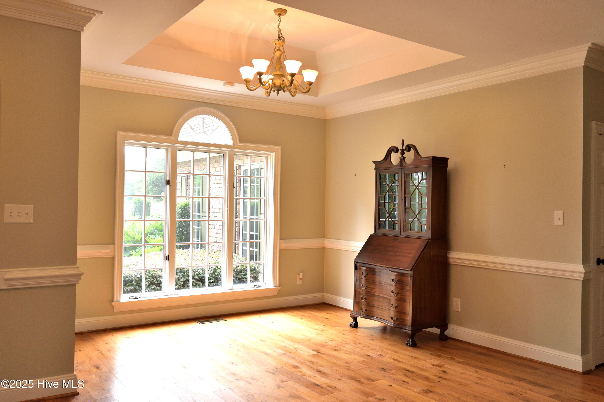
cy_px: 201
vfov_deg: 43.6
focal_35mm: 30
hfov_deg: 61.9
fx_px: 503
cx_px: 302
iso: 450
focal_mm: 20
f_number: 5.6
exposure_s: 1/60
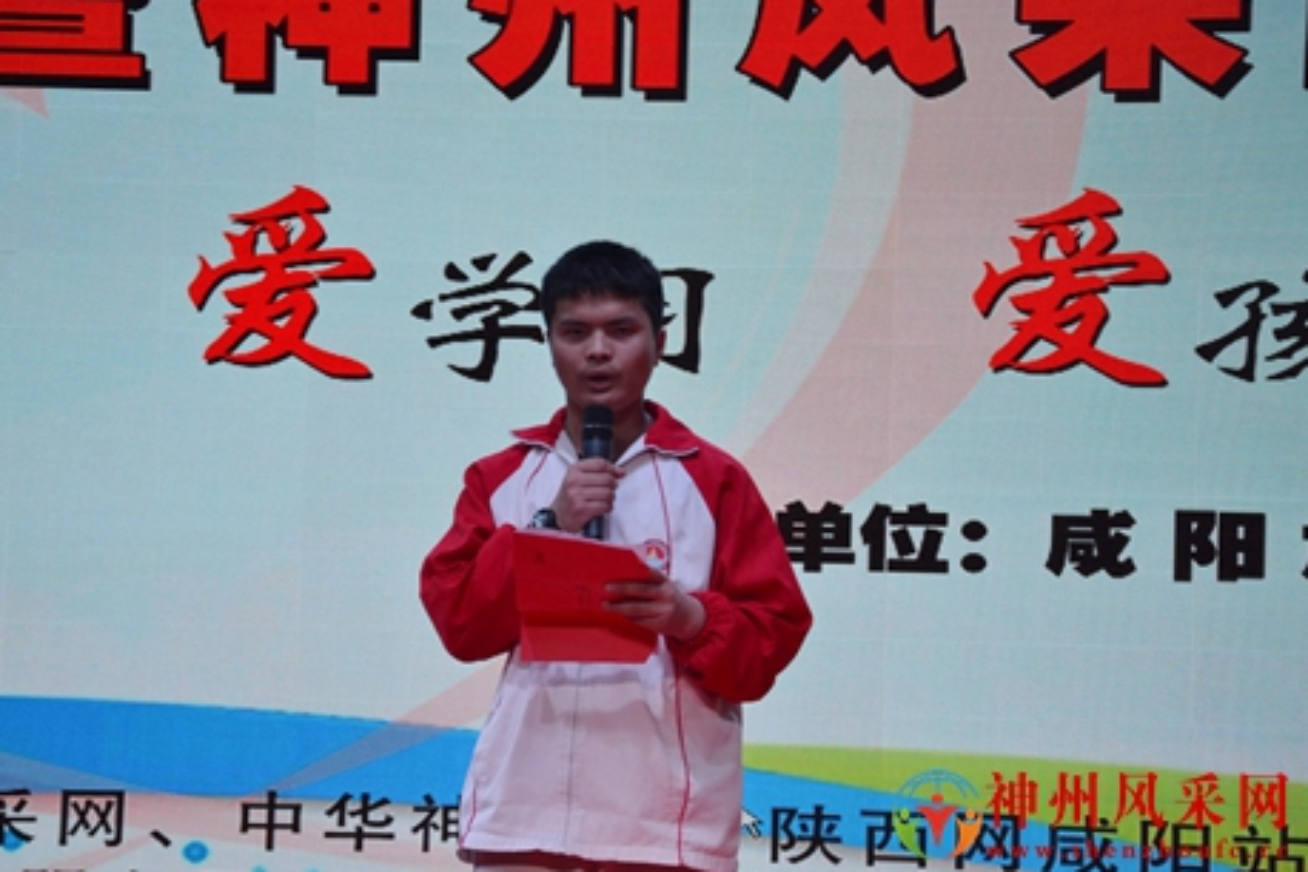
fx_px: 5341
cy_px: 432
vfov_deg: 9.3
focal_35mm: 147
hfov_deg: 14.0
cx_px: 635
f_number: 5.6
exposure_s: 1/125
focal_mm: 90
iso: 100
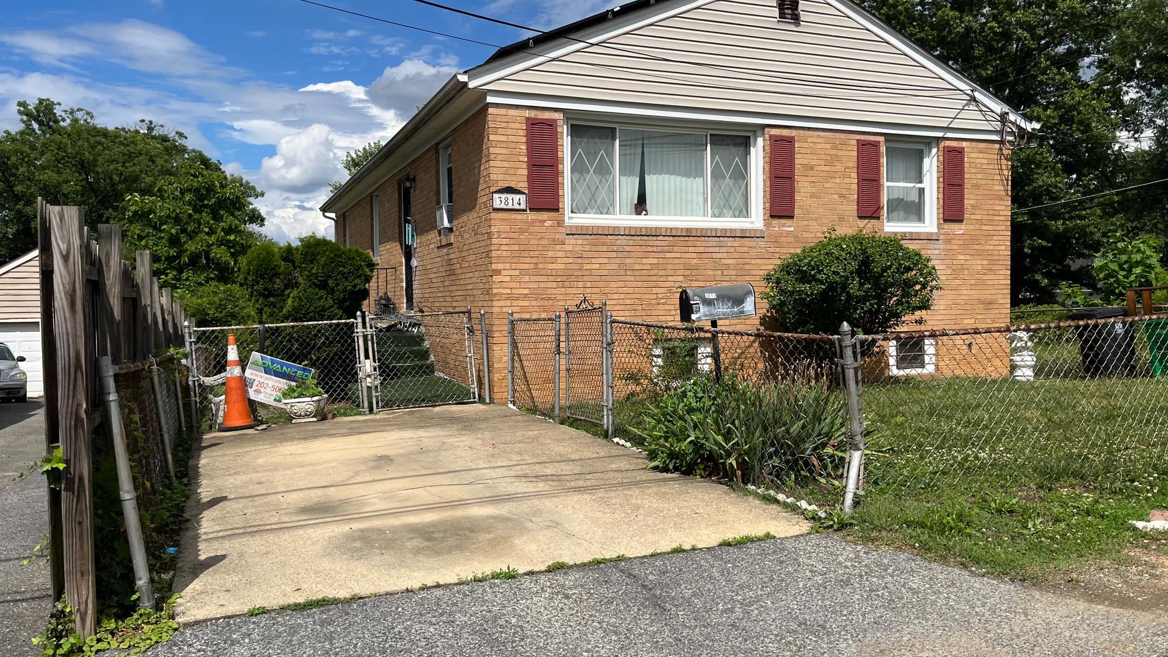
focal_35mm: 29
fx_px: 898
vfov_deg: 40.2
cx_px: 589
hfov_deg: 66.1
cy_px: 341
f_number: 1.6
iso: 50
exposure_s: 1/6173
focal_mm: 5.1
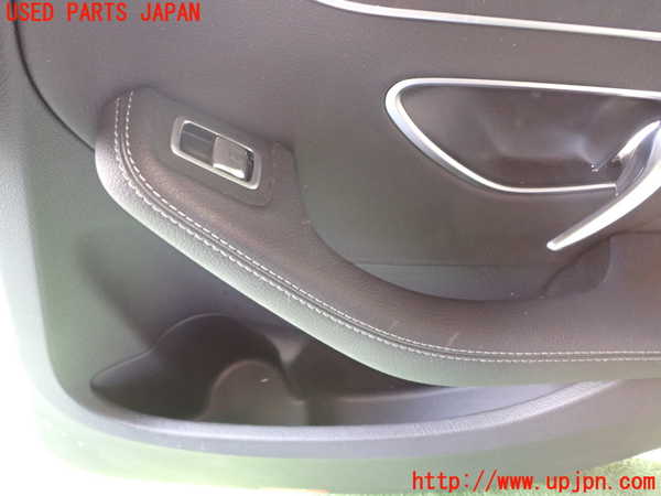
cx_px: 330
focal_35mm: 30
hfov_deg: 60.0
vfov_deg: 46.8
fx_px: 573
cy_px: 248
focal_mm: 5.4
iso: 640
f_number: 2.3
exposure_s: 1/30
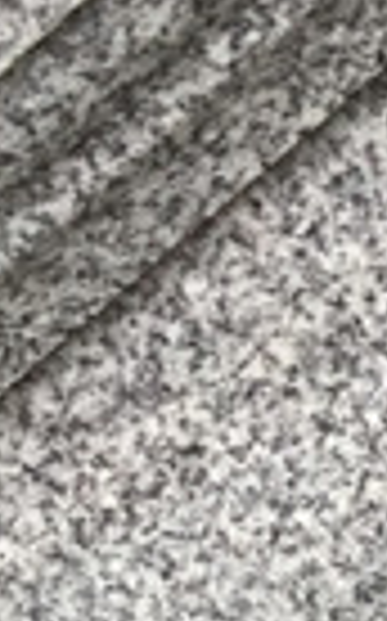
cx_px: 1454
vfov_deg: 9.4
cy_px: 1037
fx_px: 3636
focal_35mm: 215
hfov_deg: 5.4
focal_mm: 3.3
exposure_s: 1/100
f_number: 2.4
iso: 25
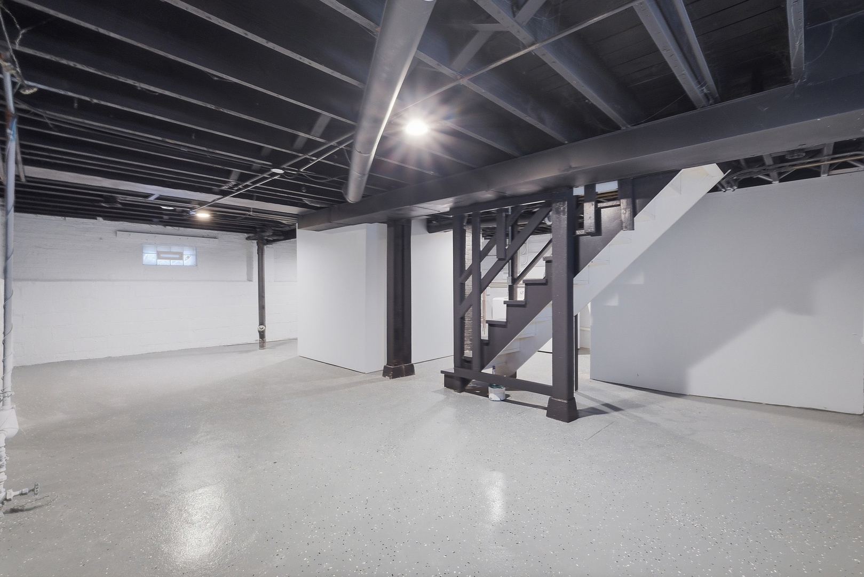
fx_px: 360
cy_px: 288
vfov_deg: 77.3
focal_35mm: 15
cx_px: 432
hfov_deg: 100.4
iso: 1250
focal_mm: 10
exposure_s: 1/56
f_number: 7.1
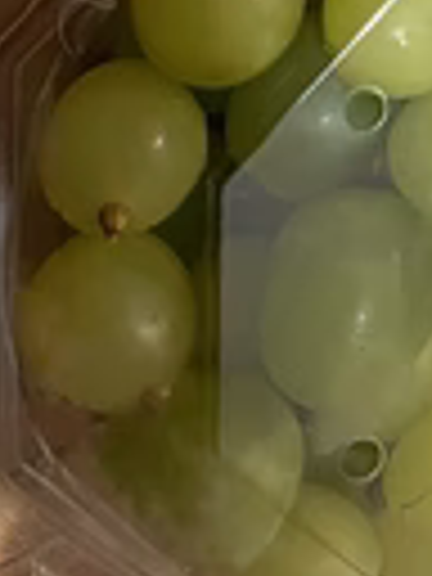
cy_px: -284
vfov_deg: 20.6
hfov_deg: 17.4
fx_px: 1348
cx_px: 508
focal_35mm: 81
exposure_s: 1/50
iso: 500
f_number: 1.6
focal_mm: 5.1
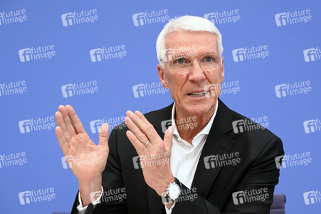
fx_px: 936
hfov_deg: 19.5
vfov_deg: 13.0
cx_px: 160
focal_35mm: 105
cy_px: 107
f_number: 5.6
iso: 3200
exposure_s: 1/320
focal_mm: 105
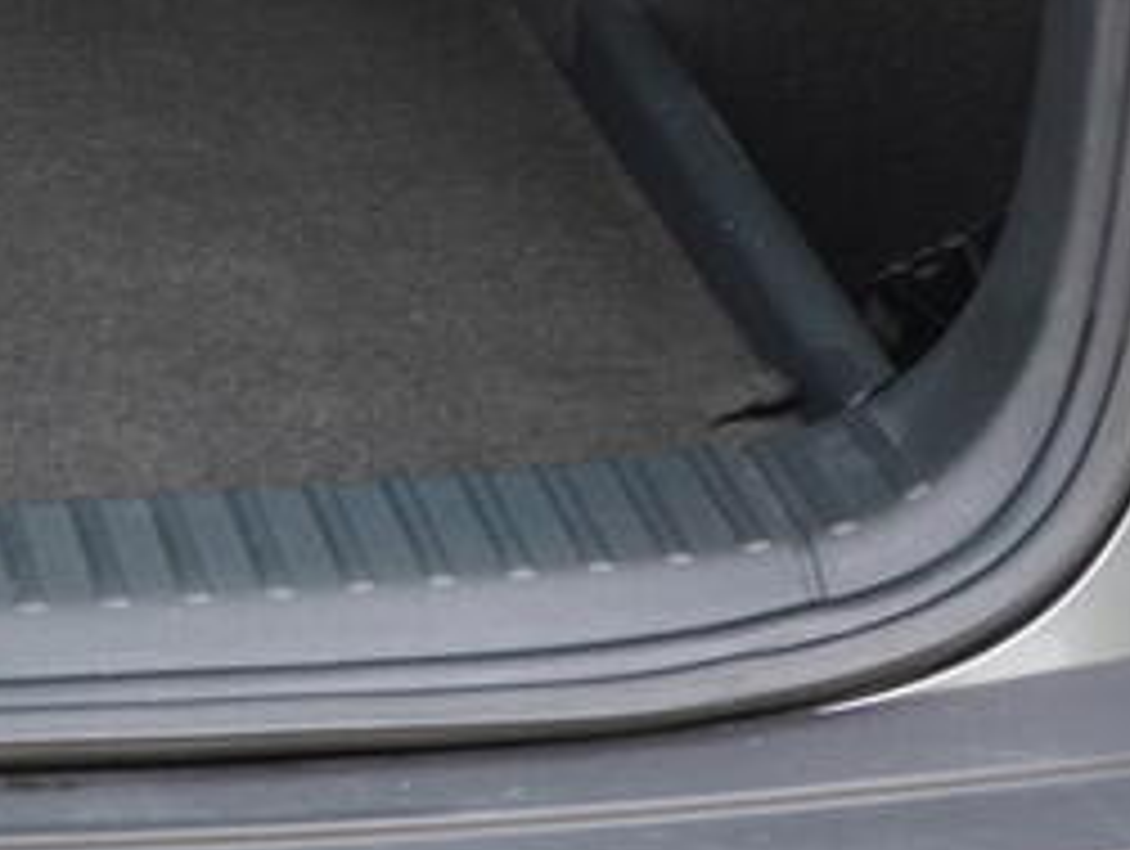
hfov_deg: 13.0
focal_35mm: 141
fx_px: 4609
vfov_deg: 10.0
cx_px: -707
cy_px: -627
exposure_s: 1/40
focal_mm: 24
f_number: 2.8
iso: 500
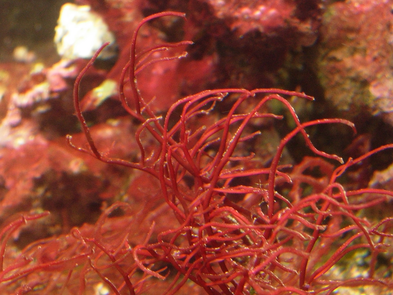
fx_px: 1124
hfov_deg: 19.8
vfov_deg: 14.9
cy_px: 217
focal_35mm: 99
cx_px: 186
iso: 133
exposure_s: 1/4
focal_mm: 12.7
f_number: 3.5
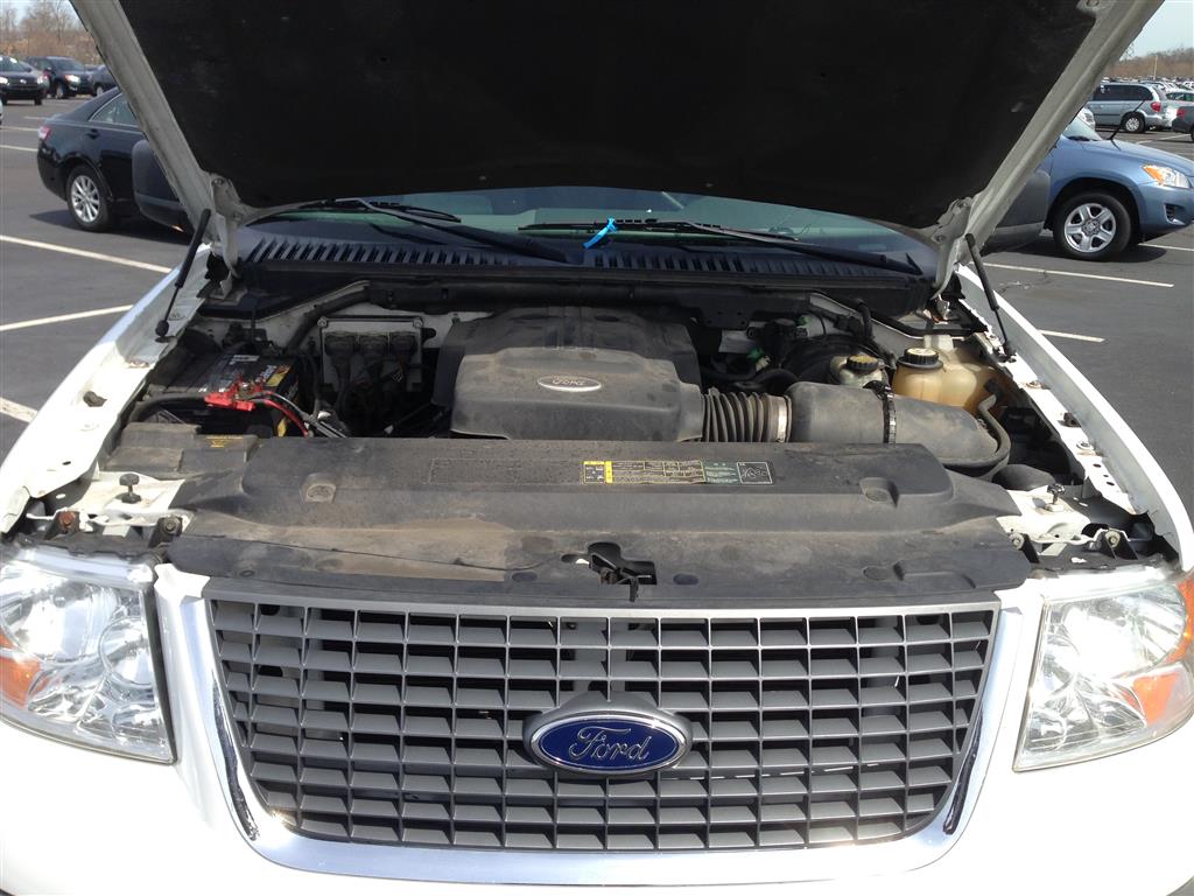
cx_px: 597
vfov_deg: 42.9
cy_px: 448
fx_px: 1138
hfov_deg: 55.4
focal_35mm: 33
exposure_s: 1/935
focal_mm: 4.13
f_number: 2.4
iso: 50
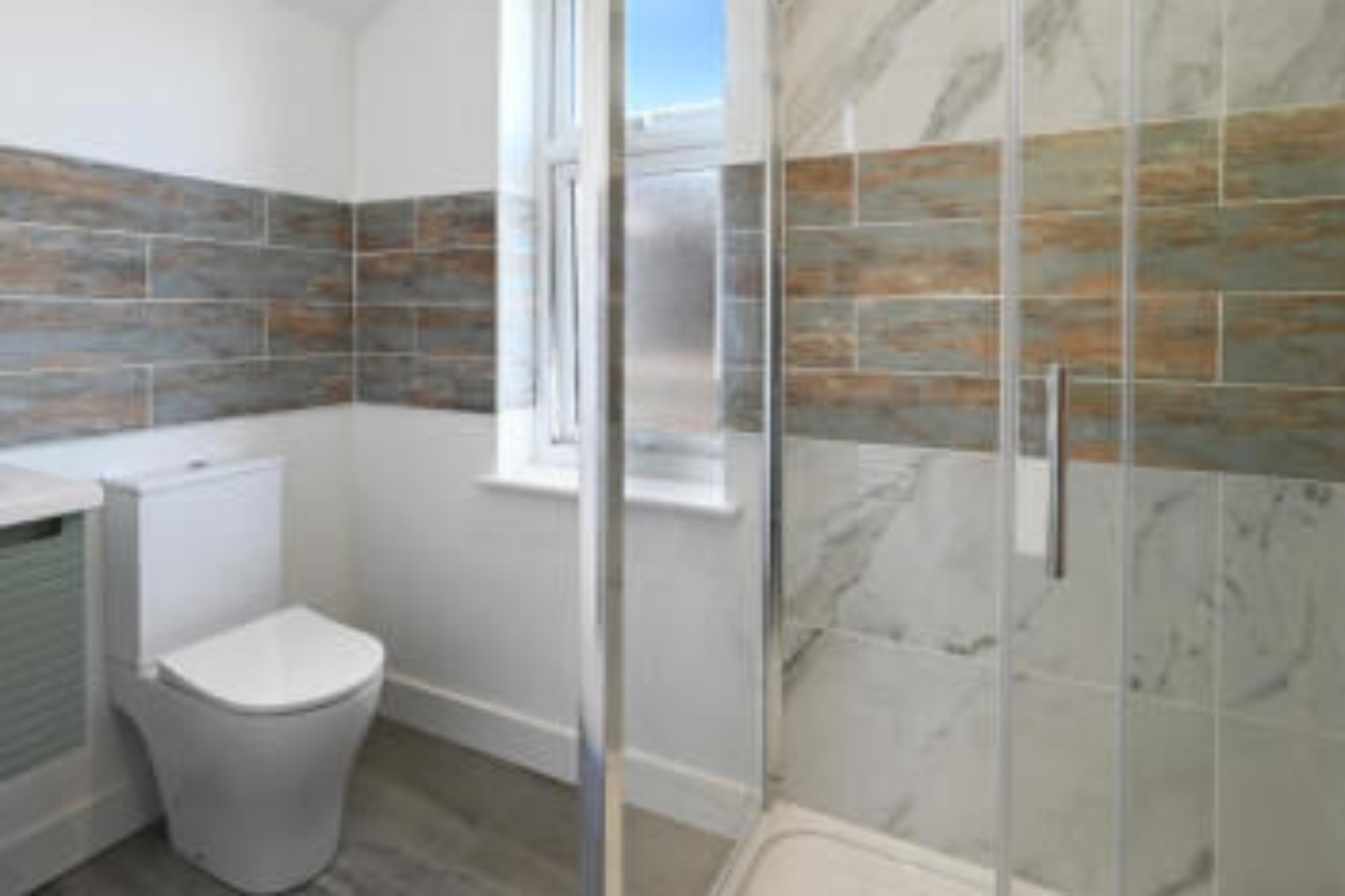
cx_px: 636
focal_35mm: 19
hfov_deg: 86.8
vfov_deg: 63.2
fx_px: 710
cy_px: 312
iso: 800
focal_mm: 14
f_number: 7.1
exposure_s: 1/80
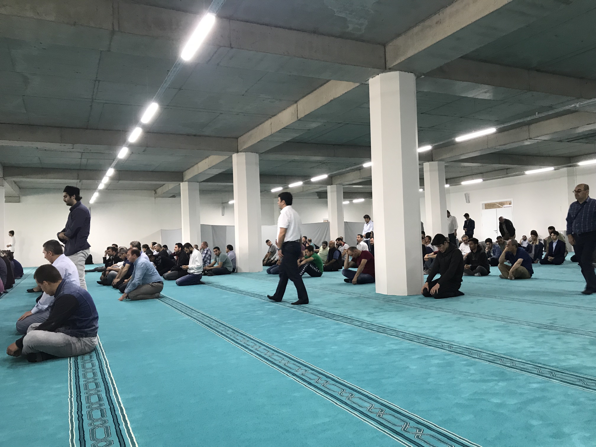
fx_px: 482
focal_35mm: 28
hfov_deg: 63.4
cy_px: 224
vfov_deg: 49.7
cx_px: 298
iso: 64
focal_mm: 3.99
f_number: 1.8
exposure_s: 1/17
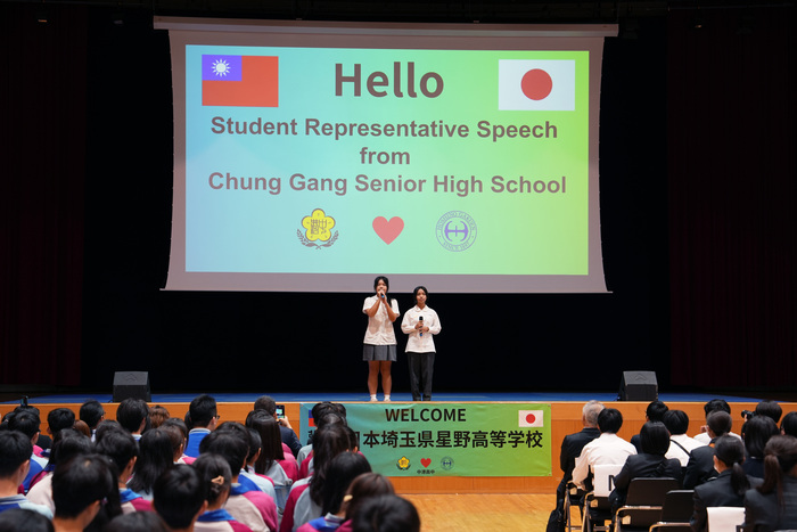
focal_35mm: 63
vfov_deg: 21.6
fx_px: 1395
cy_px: 266
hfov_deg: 31.9
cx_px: 398
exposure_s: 1/80
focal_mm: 63
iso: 800
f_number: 4
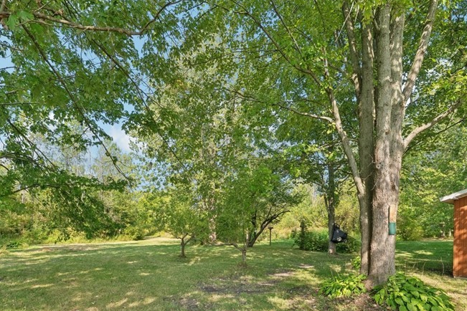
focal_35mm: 20
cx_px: 211
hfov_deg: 83.7
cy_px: 234
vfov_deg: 58.6
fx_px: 259
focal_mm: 12
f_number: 9
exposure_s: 1/40
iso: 100
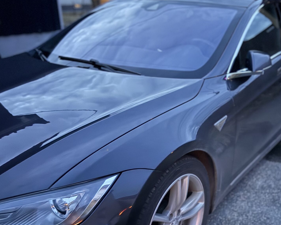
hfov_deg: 42.6
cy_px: 130
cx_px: 208
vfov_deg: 35.6
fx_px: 349
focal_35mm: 42
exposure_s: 1/9
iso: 1600
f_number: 1.78
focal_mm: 6.76
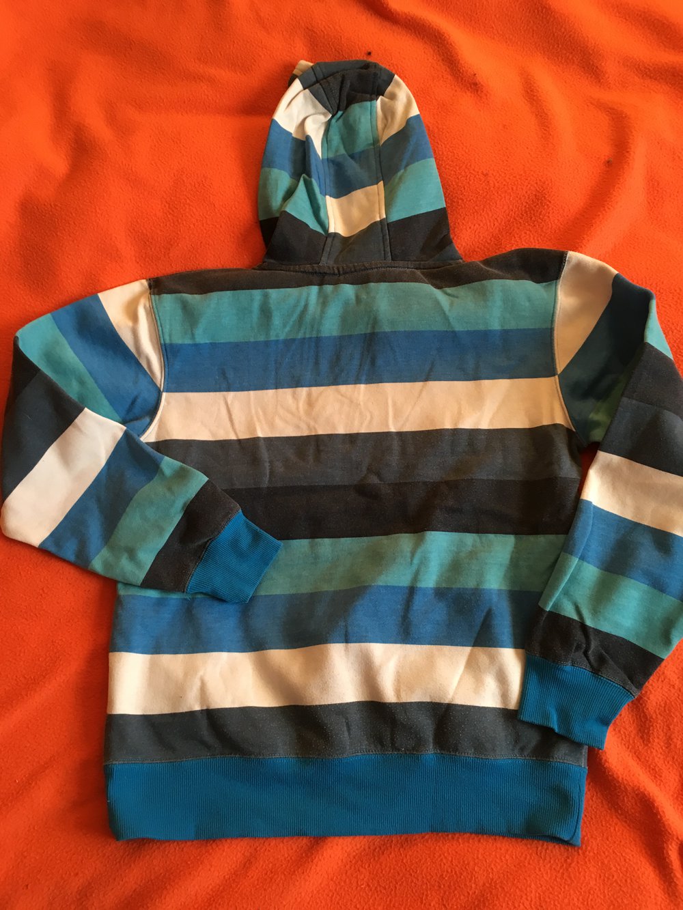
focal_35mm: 29
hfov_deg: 48.2
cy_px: 455
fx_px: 763
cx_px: 342
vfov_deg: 61.7
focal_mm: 4.15
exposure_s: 1/33
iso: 100
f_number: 2.2
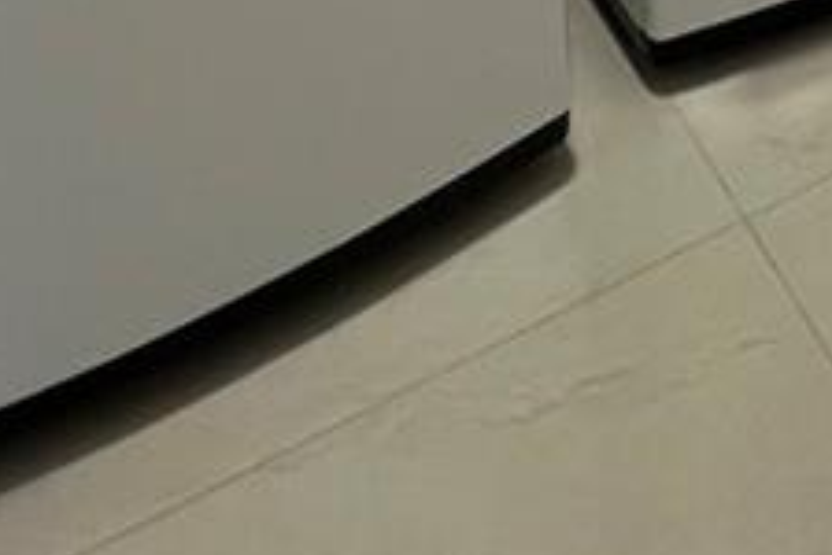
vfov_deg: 11.3
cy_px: -1106
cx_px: 754
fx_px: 1664
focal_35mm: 72
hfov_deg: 27.1
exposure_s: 1/120
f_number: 1.8
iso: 64
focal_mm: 1.57
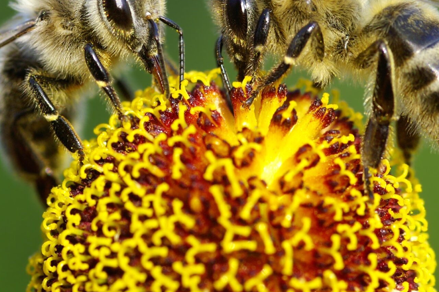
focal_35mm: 316
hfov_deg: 6.5
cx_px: 231
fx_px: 3849
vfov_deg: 4.3
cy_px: 35
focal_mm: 105
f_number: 8
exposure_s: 1/160
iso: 400
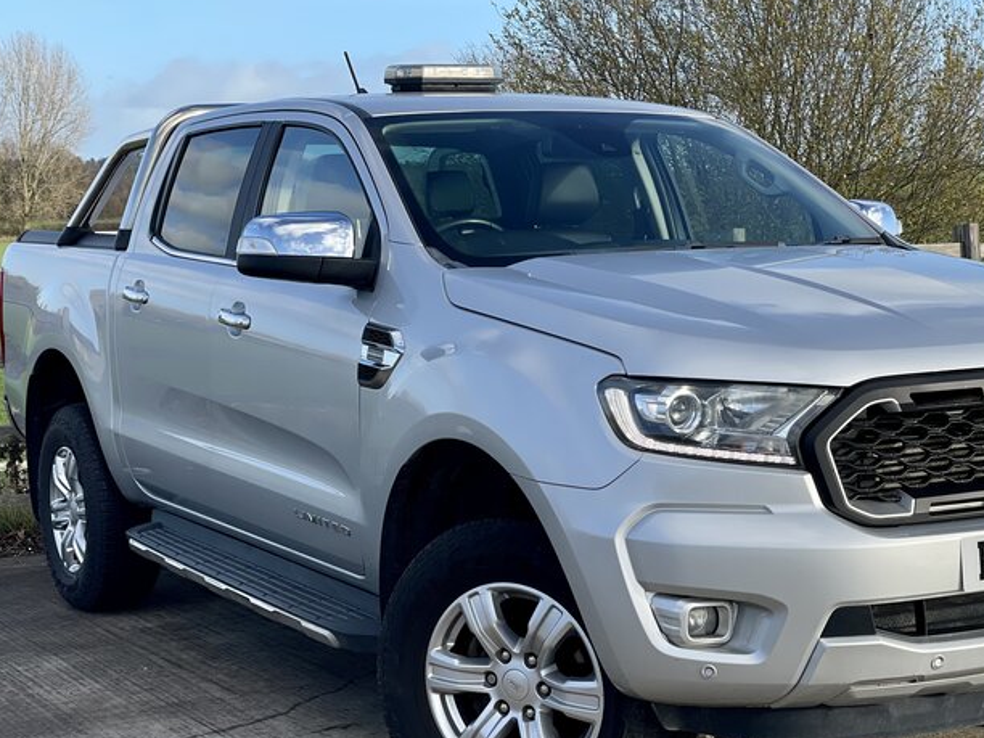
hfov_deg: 28.5
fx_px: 1933
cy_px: 405
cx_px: 617
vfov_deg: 21.6
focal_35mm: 68
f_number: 2
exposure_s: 1/639
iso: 25
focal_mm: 6
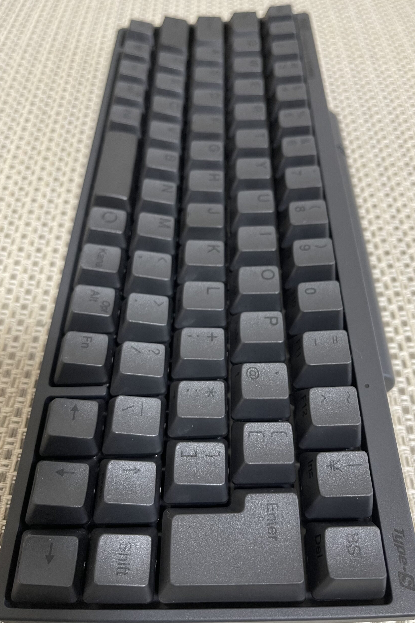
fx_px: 484
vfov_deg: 65.5
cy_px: 317
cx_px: 223
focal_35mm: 28
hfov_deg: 46.4
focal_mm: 5.1
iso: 160
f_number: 1.6
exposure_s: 1/60
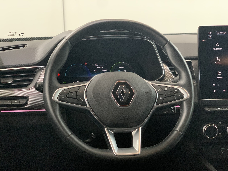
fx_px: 343
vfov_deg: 28.0
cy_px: 86
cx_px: 114
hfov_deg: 36.8
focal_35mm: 52
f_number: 2.4
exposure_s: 1/50
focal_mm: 6
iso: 400
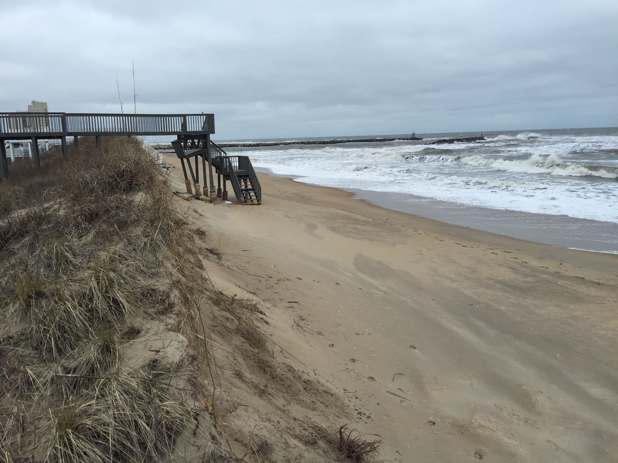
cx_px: 309
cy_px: 232
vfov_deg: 48.2
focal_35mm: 29
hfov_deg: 61.7
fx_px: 518
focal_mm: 4.15
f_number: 2.2
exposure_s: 1/920
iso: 32
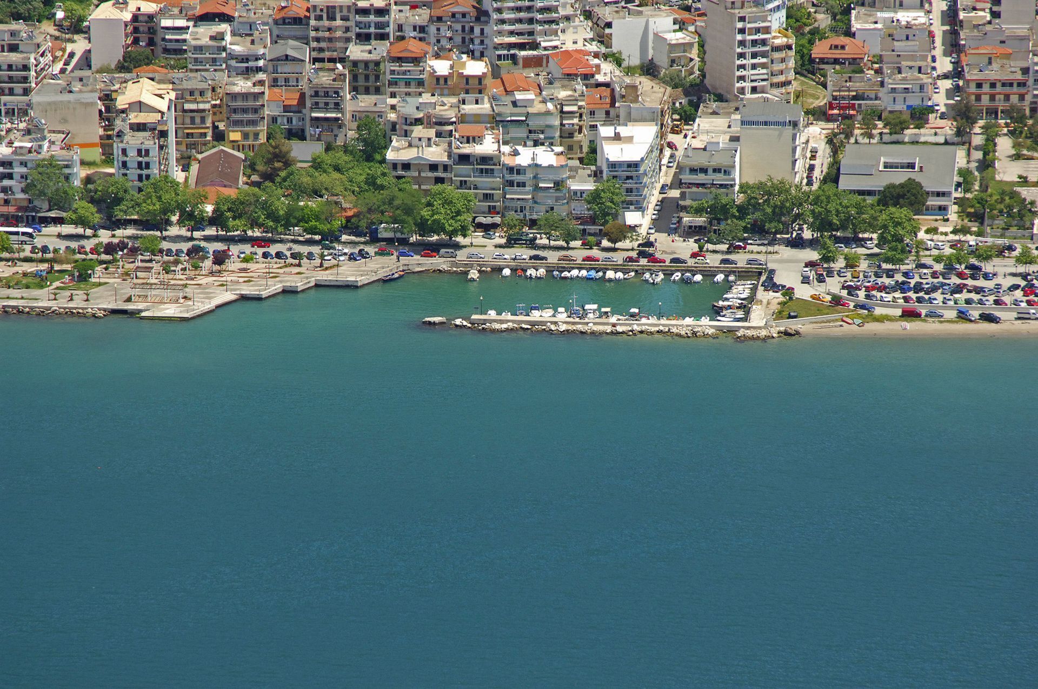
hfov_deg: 11.4
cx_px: 519
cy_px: 344
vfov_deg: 7.6
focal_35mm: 180
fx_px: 5183
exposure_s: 1/1000
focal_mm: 120
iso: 400
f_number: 7.1
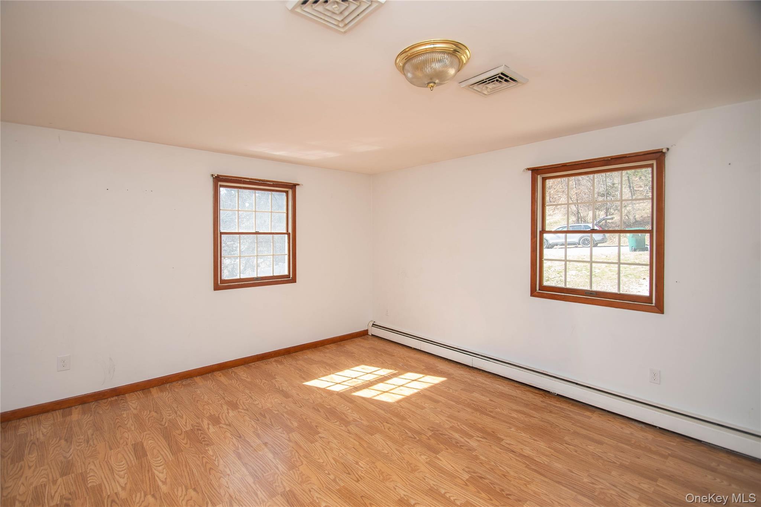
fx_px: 317
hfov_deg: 100.4
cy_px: 254
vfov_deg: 77.3
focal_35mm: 15
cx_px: 380
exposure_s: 1/60
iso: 125
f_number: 4
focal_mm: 10
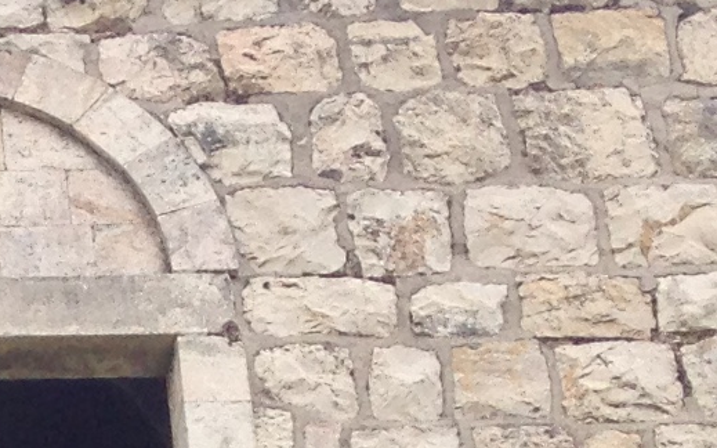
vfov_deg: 5.6
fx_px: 4298
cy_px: 1383
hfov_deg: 9.3
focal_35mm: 220
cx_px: -361
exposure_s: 1/874
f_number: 2.4
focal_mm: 4.12
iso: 50
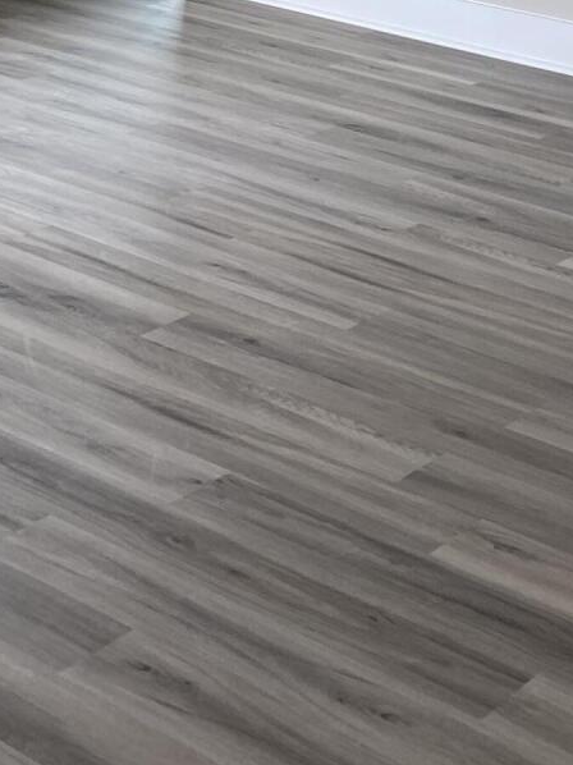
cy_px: -278
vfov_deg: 20.3
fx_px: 1922
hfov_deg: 16.9
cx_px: 174
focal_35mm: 87
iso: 80
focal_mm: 4.25
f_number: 1.8
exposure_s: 1/120
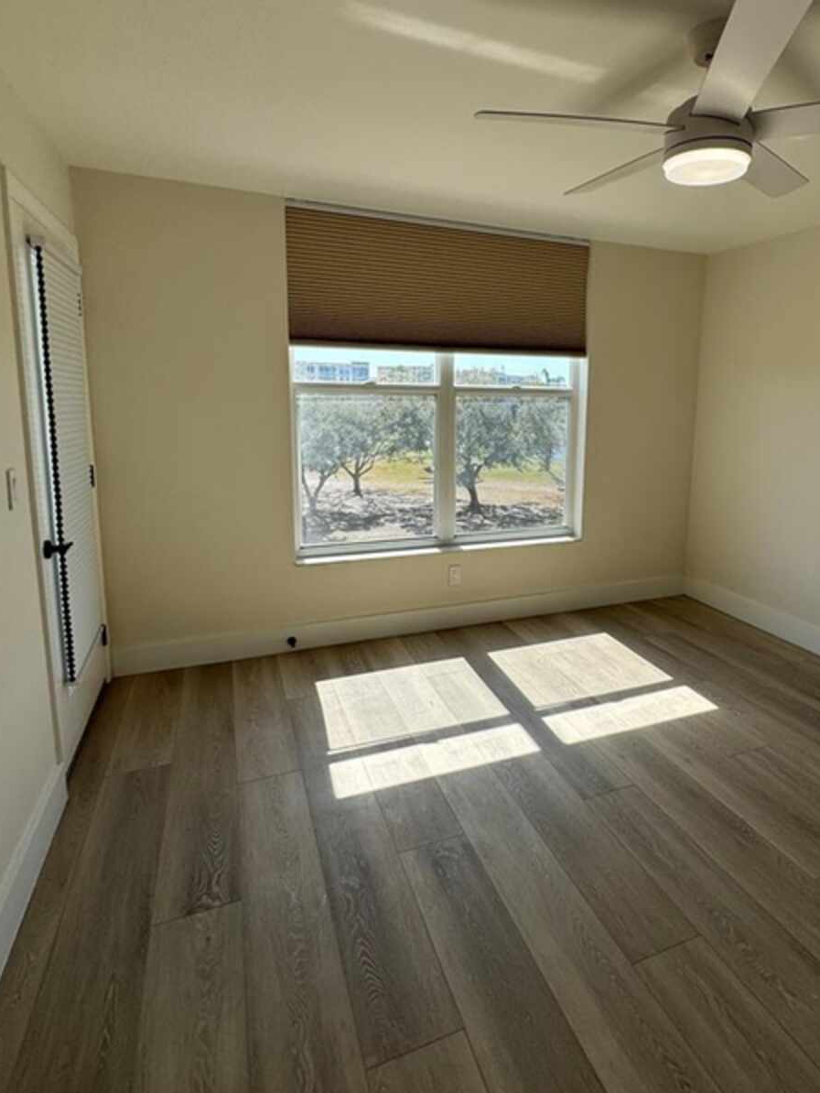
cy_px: 488
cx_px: 507
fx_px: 631
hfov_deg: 65.1
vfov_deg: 81.5
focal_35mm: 20
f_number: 2.2
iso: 40
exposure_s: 1/669
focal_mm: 2.22
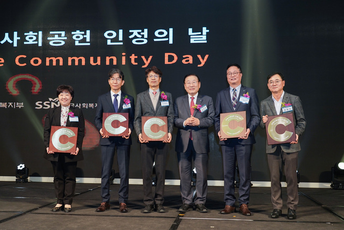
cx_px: 172
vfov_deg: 36.9
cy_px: 115
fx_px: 344
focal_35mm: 36
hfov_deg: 53.1
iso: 800
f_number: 4.5
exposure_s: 1/125
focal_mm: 36
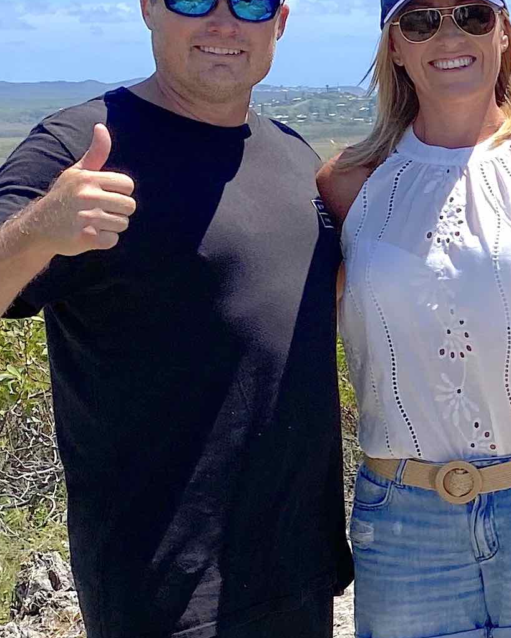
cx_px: 948
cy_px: 277
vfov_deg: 19.2
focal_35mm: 100
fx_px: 1890
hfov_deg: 13.6
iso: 32
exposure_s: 1/2890
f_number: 1.8
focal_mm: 4.25
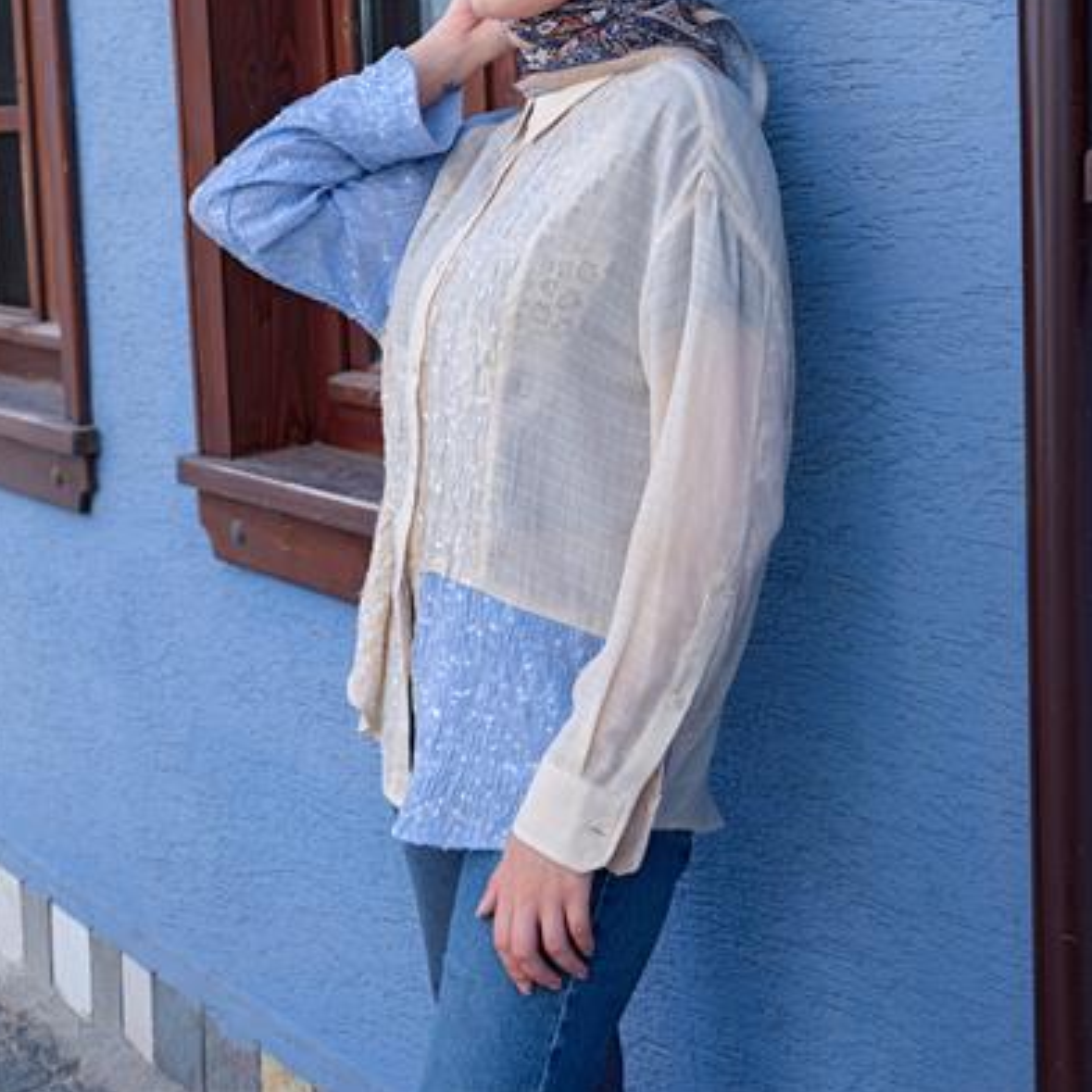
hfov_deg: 26.1
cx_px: 539
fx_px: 2356
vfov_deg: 25.9
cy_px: 357
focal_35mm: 66
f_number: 6.4
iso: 320
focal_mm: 70
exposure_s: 1/210
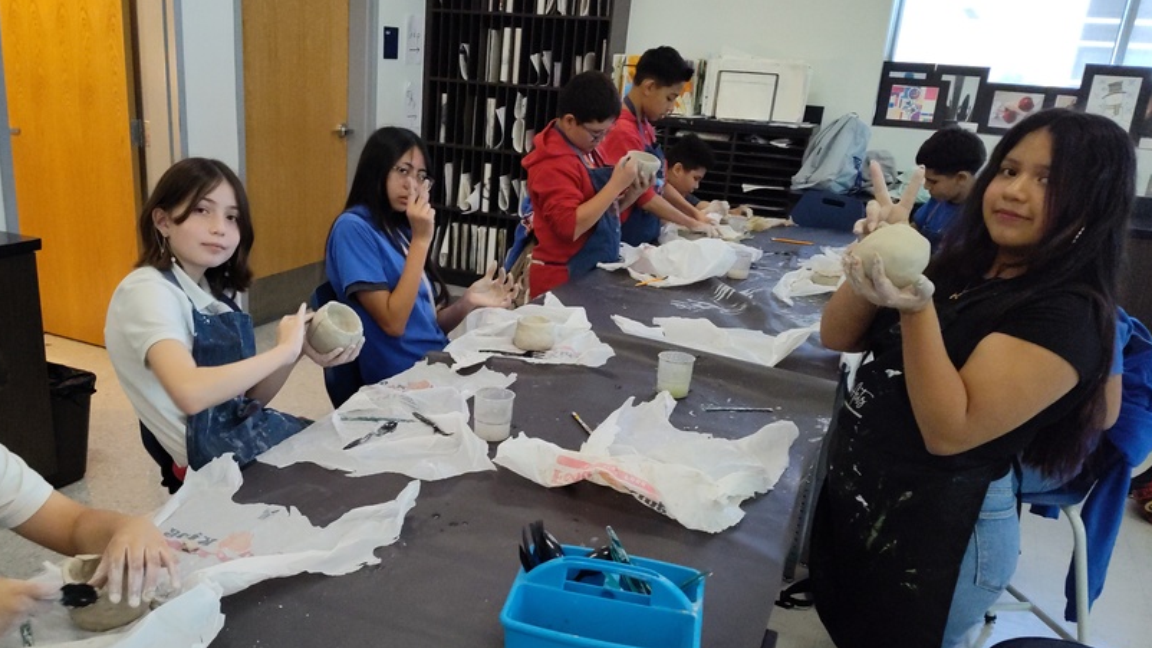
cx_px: 464
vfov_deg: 36.4
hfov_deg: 60.5
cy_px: 408
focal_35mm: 32
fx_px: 977
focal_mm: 5.56
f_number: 1.8
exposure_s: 1/30
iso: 1469
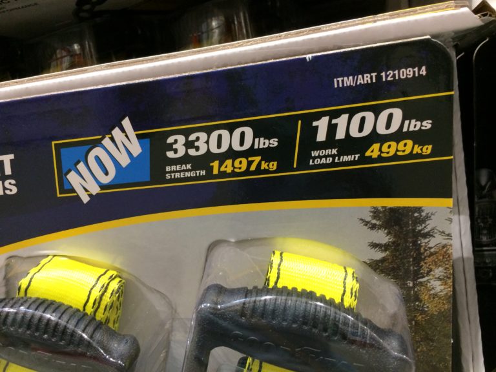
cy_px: 186
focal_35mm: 29
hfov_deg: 61.7
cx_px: 248
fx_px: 416
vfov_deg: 48.2
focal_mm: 4.15
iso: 200
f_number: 2.2
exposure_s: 1/30
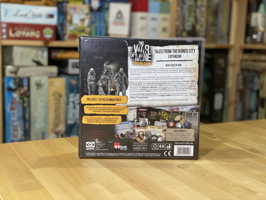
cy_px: 100
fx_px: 400
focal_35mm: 52
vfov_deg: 28.0
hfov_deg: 36.8
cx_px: 133
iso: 160
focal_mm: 6
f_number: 2
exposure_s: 1/33
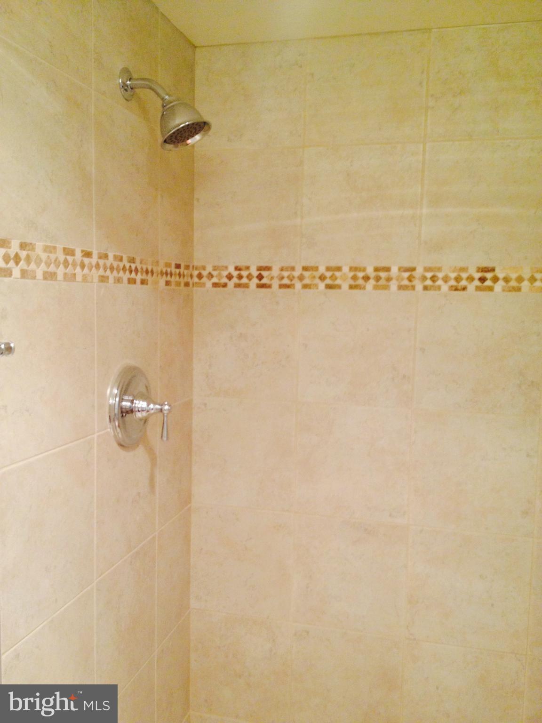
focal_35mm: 35
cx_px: 271
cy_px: 362
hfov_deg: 40.7
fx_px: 731
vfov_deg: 52.6
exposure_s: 1/20
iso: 100
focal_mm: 4.28
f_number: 2.4
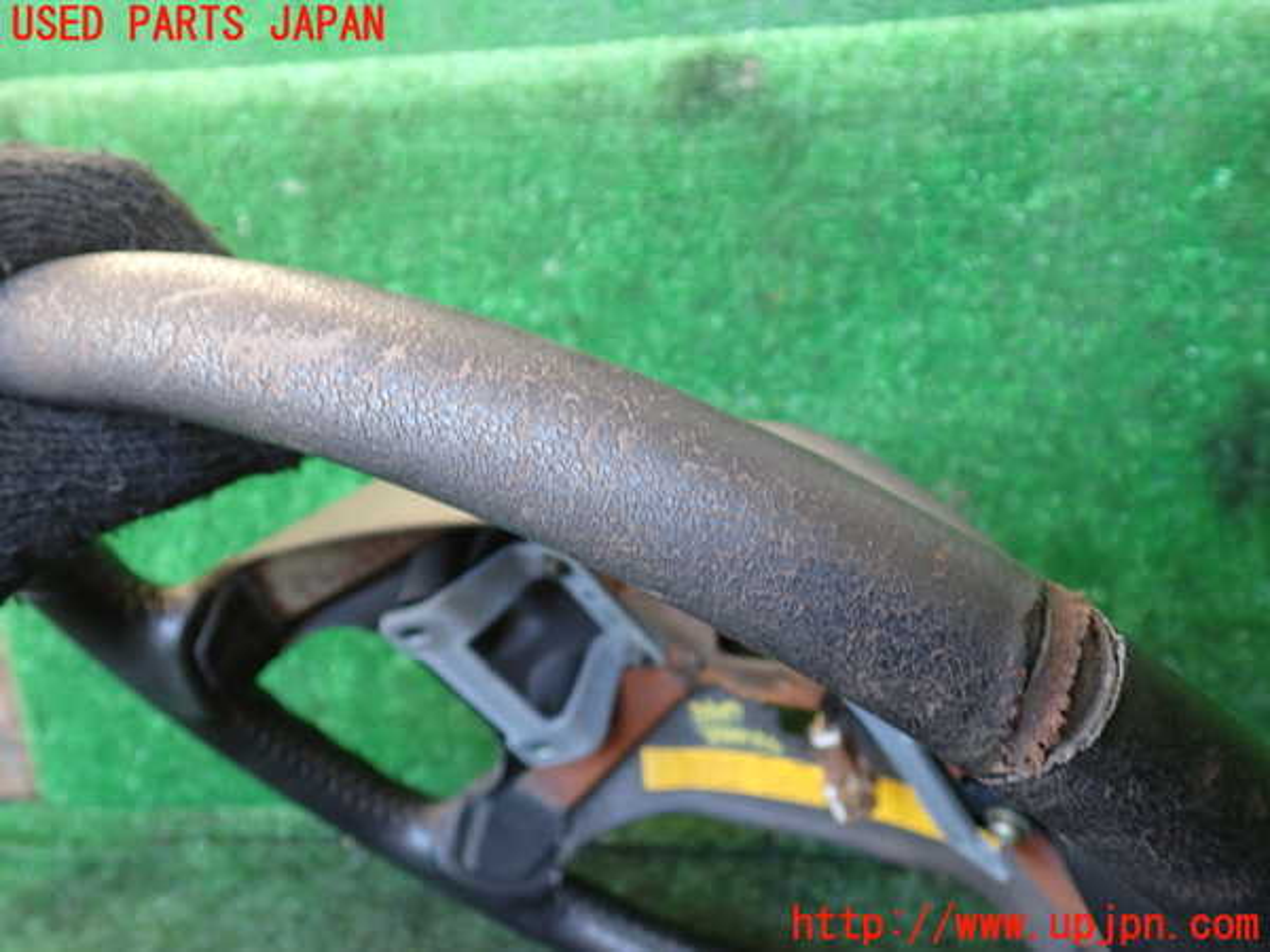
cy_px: 476
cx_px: 635
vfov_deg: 46.8
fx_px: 1101
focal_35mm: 30
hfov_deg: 60.0
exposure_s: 1/40
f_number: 2.3
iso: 200
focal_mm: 5.4
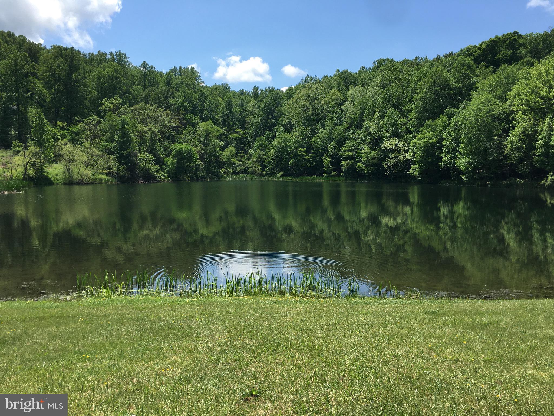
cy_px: 208
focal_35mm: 29
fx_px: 464
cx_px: 277
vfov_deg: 48.2
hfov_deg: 61.7
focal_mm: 4.15
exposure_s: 1/1350
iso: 25
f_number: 2.2
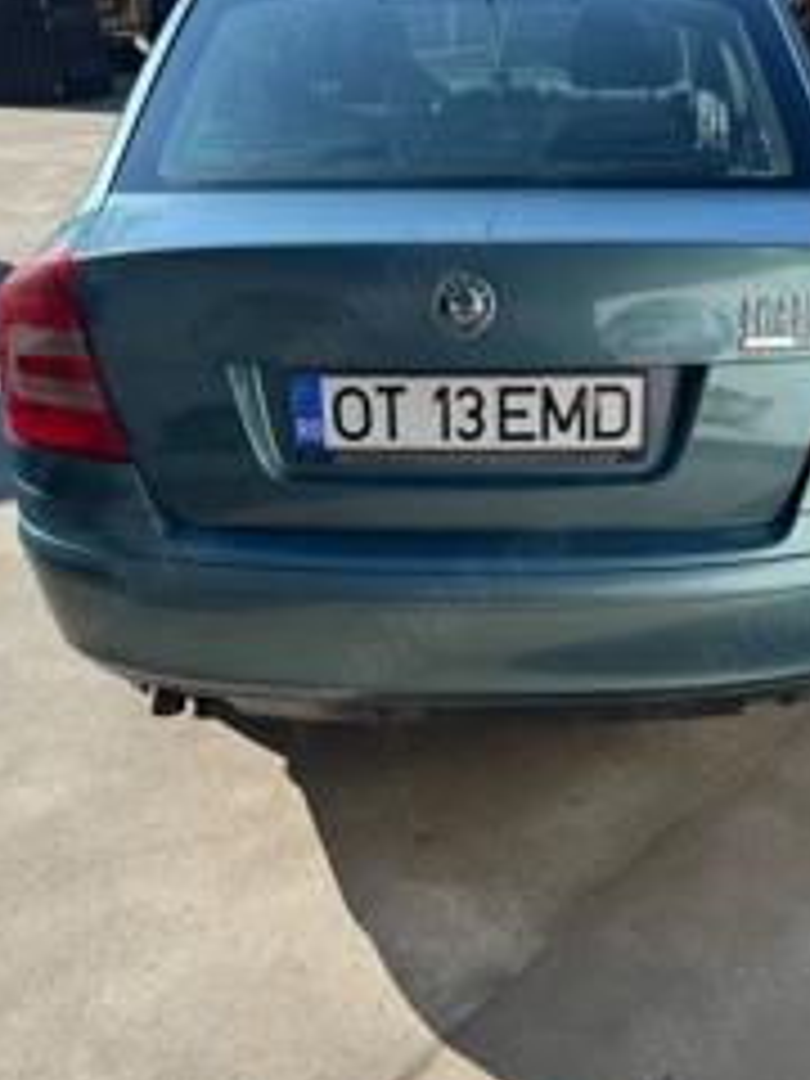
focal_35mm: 40
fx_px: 1248
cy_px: 680
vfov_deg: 46.4
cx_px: 513
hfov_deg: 35.7
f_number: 1.78
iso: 80
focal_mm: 6.76
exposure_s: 1/2415
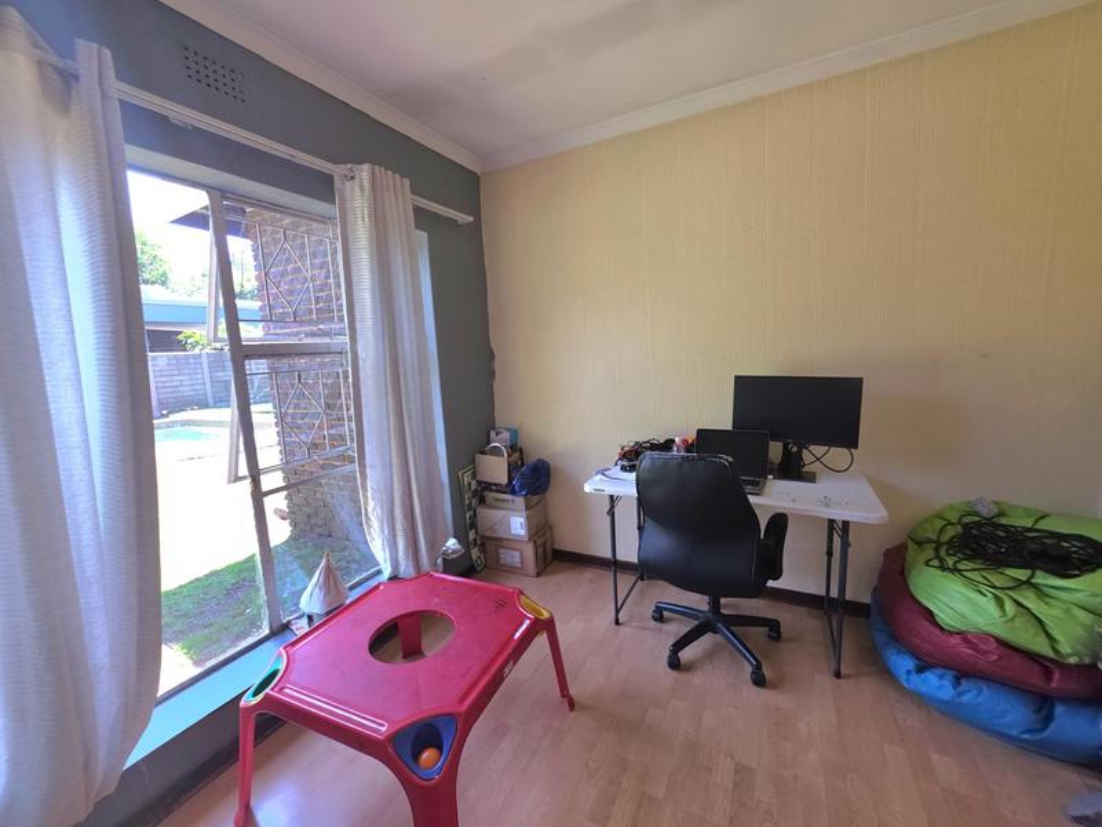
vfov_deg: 89.9
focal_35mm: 13
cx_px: 551
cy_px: 414
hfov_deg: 106.2
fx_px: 414
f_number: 1.9
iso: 25
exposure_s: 1/50.3
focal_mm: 2.2
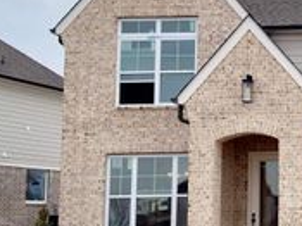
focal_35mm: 100
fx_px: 872
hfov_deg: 18.3
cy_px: 91
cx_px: 392
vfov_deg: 14.8
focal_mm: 6.76
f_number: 1.78
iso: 100
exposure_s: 1/584
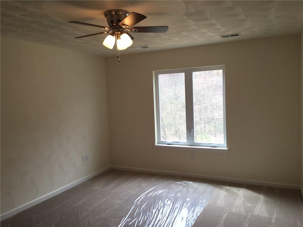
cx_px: 152
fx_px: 254
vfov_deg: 48.2
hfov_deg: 61.7
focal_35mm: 29
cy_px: 114
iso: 32
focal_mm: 4.15
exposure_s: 1/120
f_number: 2.2
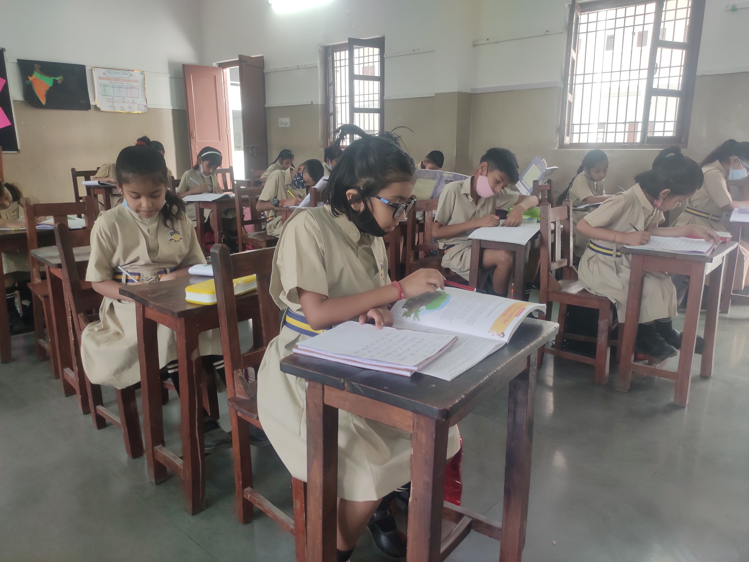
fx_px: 541
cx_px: 374
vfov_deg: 54.9
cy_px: 281
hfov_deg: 69.4
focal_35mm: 25
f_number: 1.79
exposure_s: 1/33
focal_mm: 4.74
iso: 236
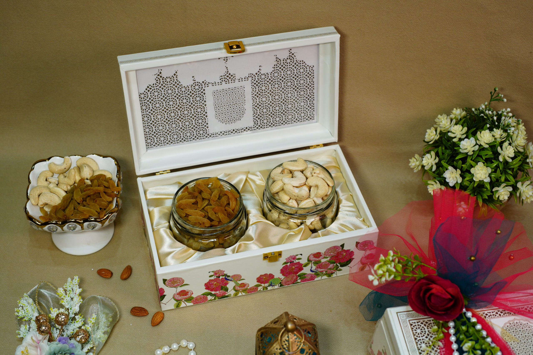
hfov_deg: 39.6
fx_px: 740
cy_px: 178
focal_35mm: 50
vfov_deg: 27.0
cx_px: 266
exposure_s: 1/200
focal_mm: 50
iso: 640
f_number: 5
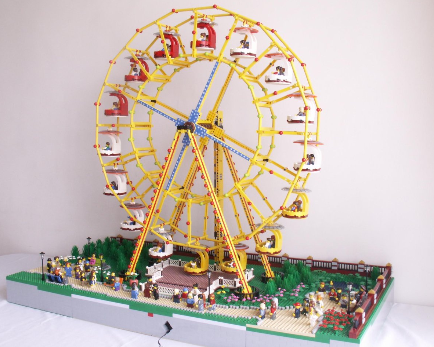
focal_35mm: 37
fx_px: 475
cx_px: 209
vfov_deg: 40.1
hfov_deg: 49.1
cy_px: 173
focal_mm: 5.86
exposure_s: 1/2.5
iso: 50
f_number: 8
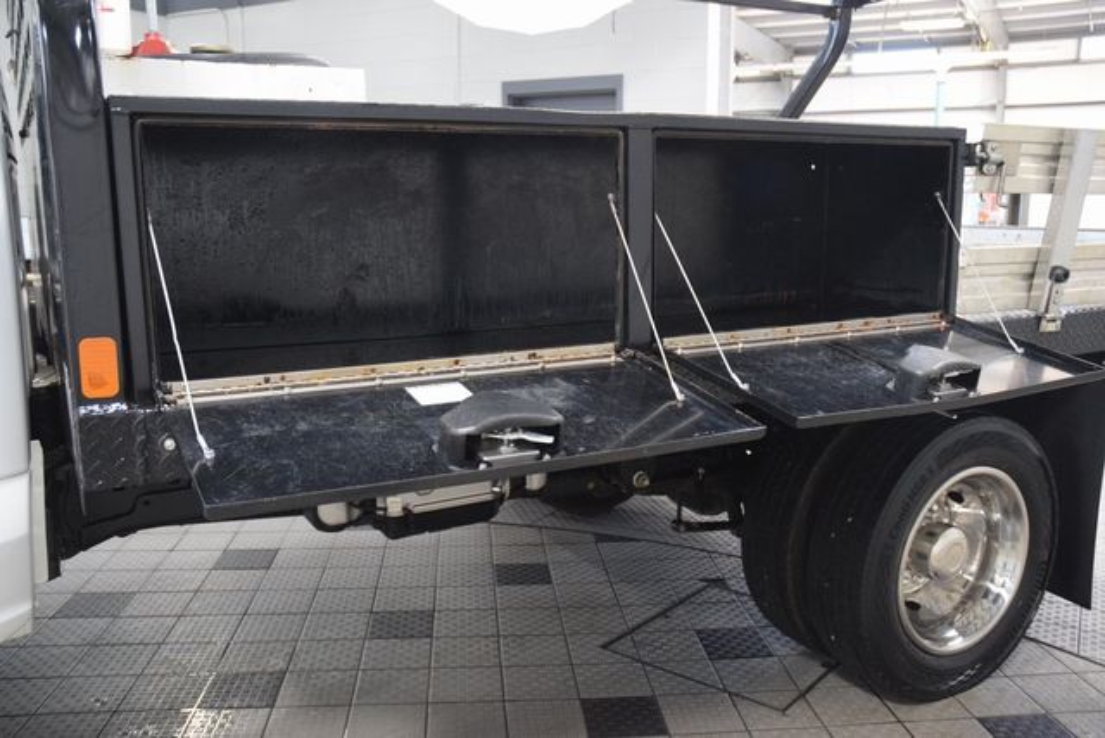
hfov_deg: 57.2
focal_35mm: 33
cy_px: 369
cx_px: 552
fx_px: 1013
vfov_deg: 40.0
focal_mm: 22
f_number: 3.5
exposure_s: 1/60
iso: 2000
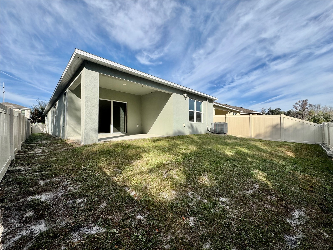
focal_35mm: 14
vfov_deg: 85.7
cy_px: 125
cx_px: 166
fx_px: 135
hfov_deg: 102.1
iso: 40
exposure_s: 1/2083
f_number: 2.2
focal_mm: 2.22
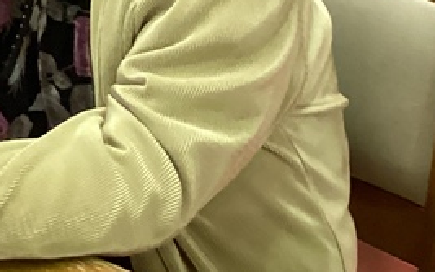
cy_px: -114
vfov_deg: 10.4
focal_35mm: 123
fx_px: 1458
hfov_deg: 15.1
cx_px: -300
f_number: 2.4
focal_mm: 3.3
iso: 320
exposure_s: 1/50
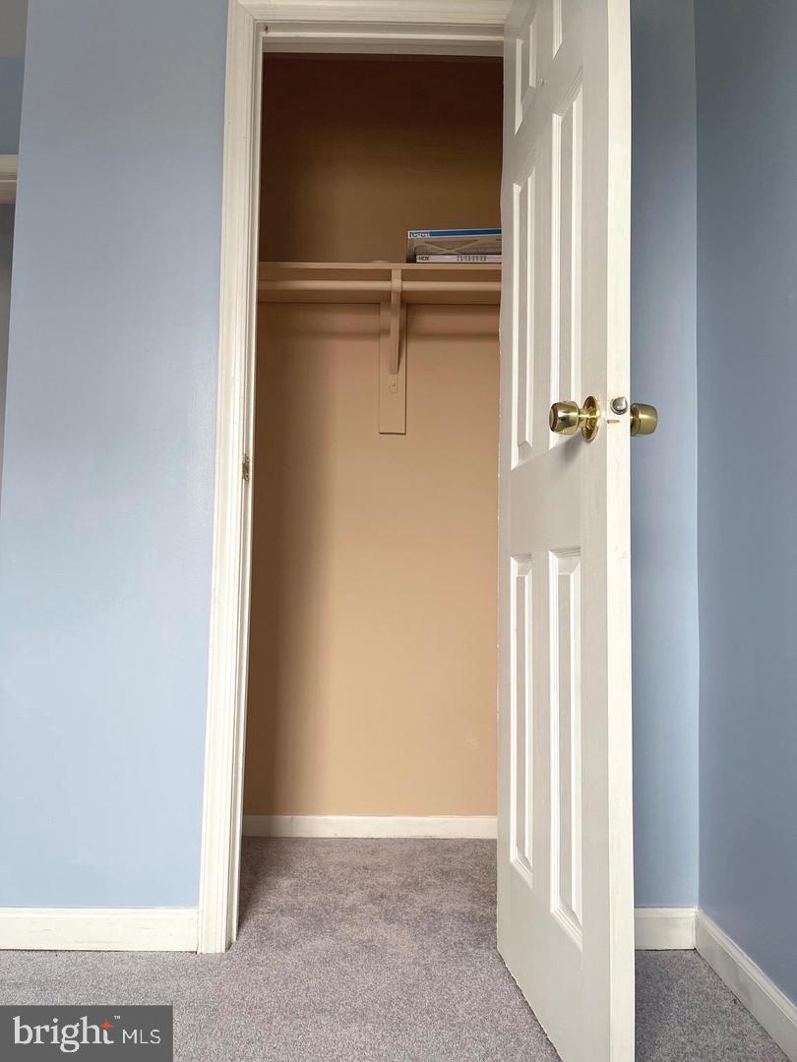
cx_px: 398
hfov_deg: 53.1
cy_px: 531
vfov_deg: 67.3
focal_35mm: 26
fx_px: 798
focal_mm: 5.1
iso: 125
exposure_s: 1/60
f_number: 1.6
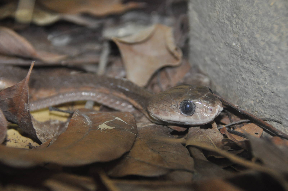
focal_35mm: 168
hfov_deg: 12.2
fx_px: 1342
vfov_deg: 8.2
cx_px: 144
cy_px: 96
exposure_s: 1/60
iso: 1250
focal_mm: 112
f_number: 5.6
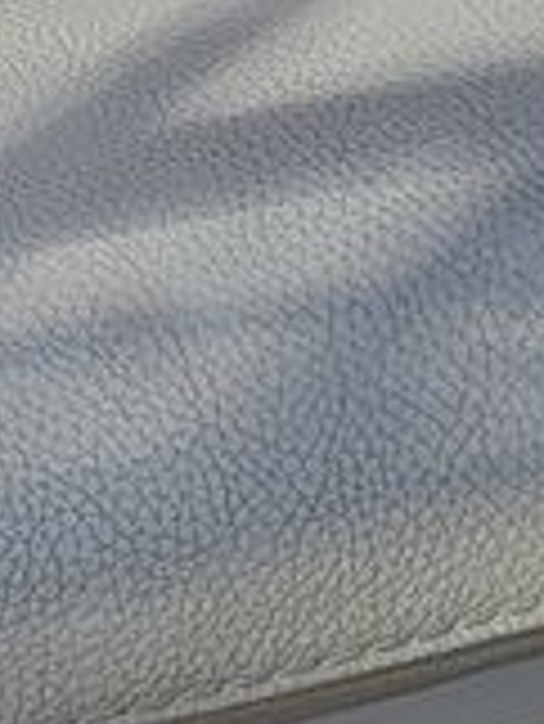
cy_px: 198
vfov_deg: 12.2
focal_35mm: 161
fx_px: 3369
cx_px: -387
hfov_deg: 8.9
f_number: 1.8
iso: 50
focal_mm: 4.25
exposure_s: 1/523
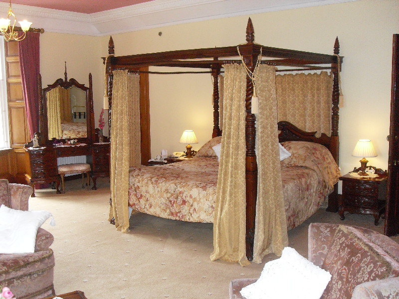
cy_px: 150
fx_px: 426
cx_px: 200
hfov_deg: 50.1
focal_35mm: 37
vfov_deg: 38.7
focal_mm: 6.3
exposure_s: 1/45
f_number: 2.8
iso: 200
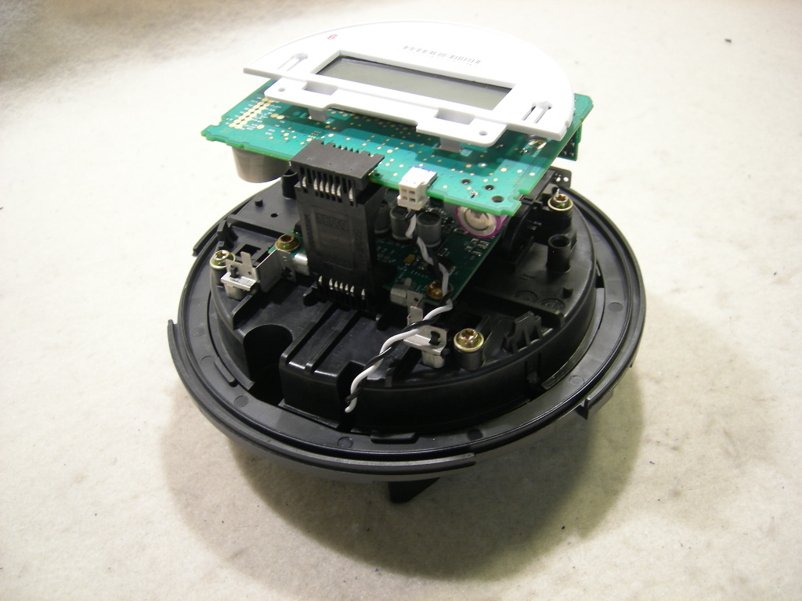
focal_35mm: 36
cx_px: 401
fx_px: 834
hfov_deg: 51.4
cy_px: 300
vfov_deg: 39.7
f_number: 2.7
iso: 64
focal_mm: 7.5
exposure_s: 1/25
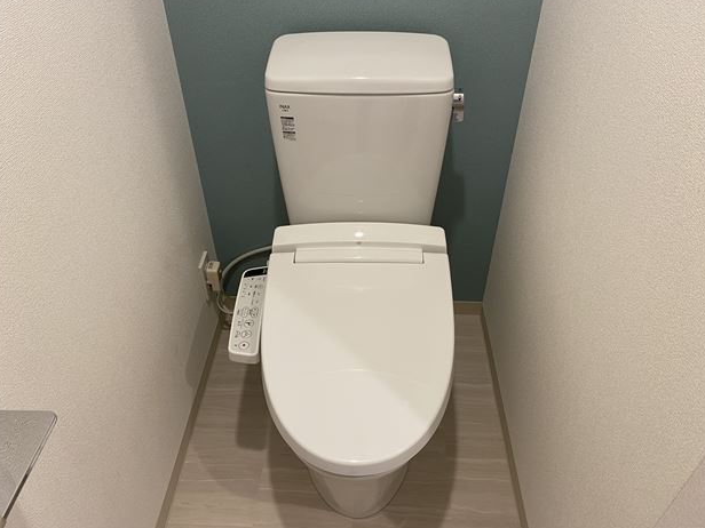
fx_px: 550
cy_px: 262
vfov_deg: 51.4
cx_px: 354
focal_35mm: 27
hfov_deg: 65.3
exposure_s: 1/50
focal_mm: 4.25
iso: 64
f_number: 1.8
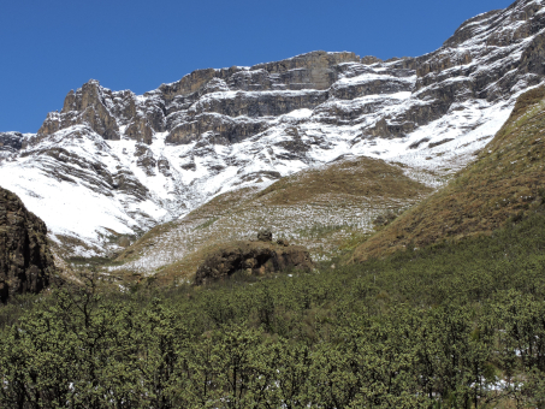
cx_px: 272
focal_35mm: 45
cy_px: 204
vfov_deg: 32.2
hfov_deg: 42.1
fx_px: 709
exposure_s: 1/320
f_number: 8
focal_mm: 8.1
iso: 100
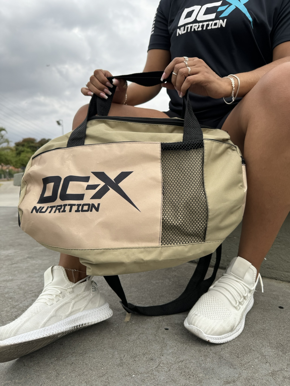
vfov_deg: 71.6
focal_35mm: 24
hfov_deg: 56.8
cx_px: 145
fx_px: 268
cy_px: 193
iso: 80
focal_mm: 6.76
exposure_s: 1/451
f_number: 1.78
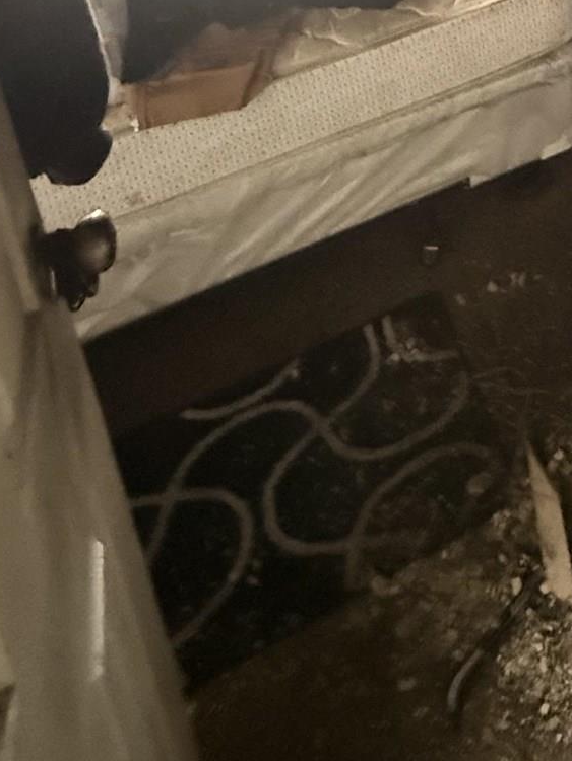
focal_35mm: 43
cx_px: 686
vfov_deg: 32.5
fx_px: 947
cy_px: -237
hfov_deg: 29.1
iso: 1600
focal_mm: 2.22
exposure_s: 1/36
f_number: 2.2
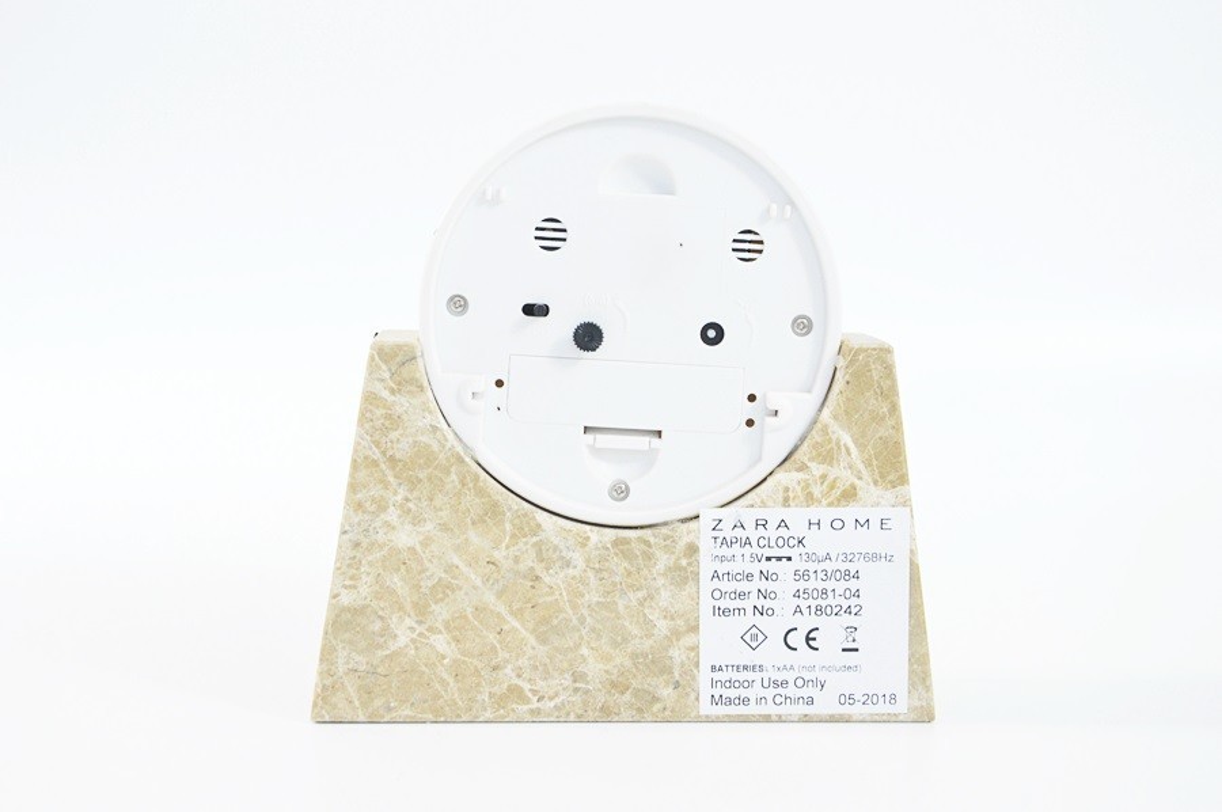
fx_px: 1933
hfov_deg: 35.1
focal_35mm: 57
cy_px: 406
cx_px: 611
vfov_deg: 23.7
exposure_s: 1/100
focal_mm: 38
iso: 1600
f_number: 7.1
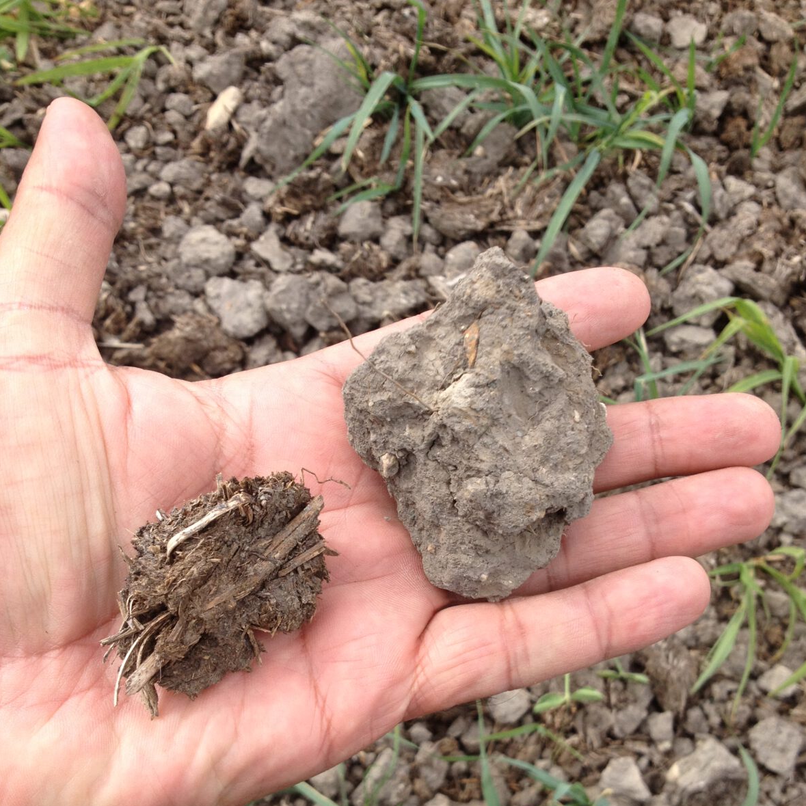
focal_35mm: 42
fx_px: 1106
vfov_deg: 39.6
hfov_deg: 40.0
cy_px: 536
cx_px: 409
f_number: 2.4
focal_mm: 4.28
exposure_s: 1/649
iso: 64
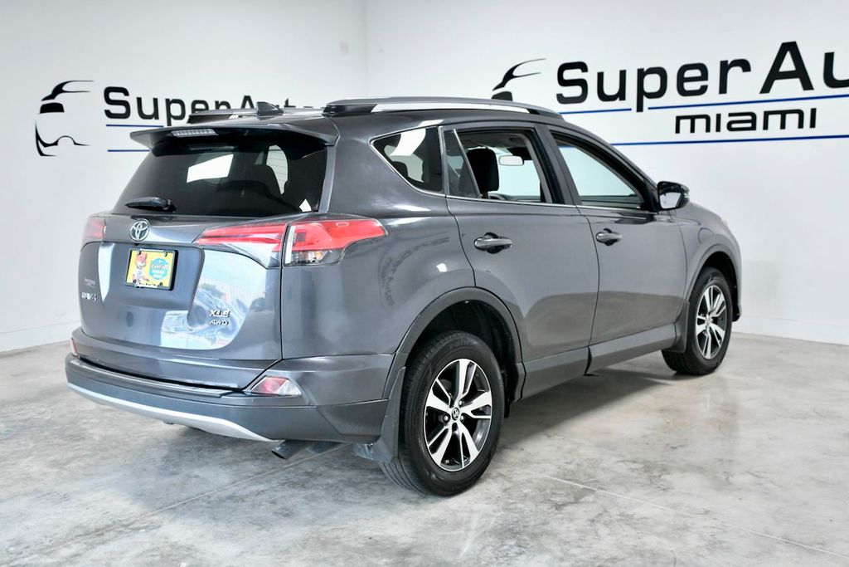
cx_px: 424
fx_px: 943
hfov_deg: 48.5
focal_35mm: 40
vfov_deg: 33.4
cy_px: 284
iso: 2500
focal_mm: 40
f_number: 4.5
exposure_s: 1/640
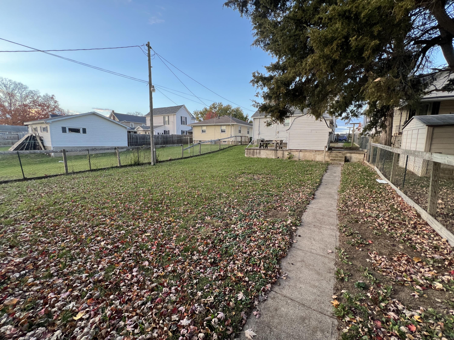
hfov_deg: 106.2
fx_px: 170
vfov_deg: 89.9
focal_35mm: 13
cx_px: 227
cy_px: 170
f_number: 1.8
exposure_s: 1/99
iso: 100
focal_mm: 1.57
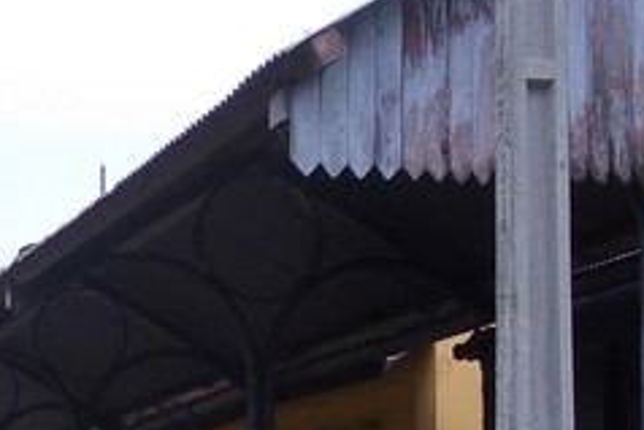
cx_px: 16
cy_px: 584
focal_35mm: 127
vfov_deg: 10.5
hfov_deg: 15.8
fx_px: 2273
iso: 80
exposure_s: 1/320
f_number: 3.1
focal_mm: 5.3
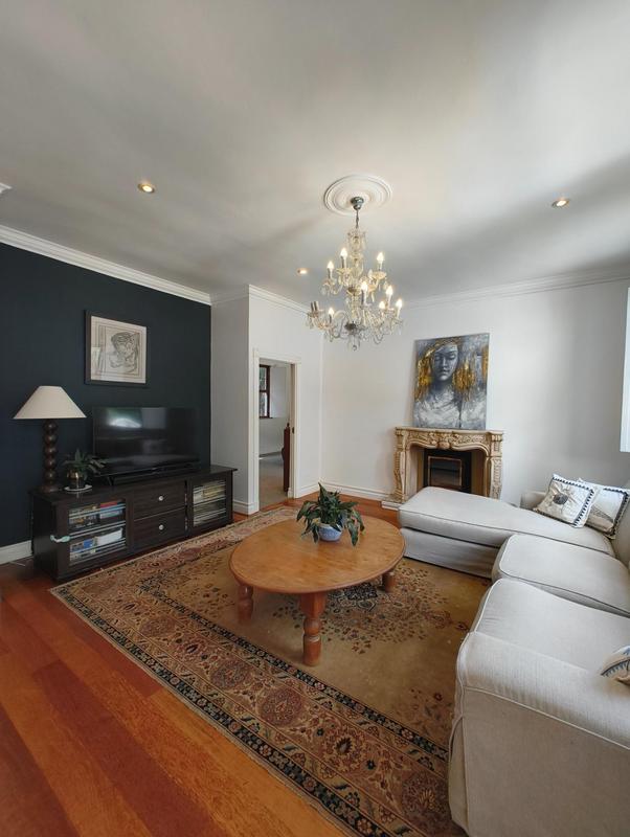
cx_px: 315
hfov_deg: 85.8
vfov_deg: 102.0
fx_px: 339
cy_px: 418
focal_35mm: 14
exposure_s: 1/50
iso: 165
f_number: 2.2
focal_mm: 2.15
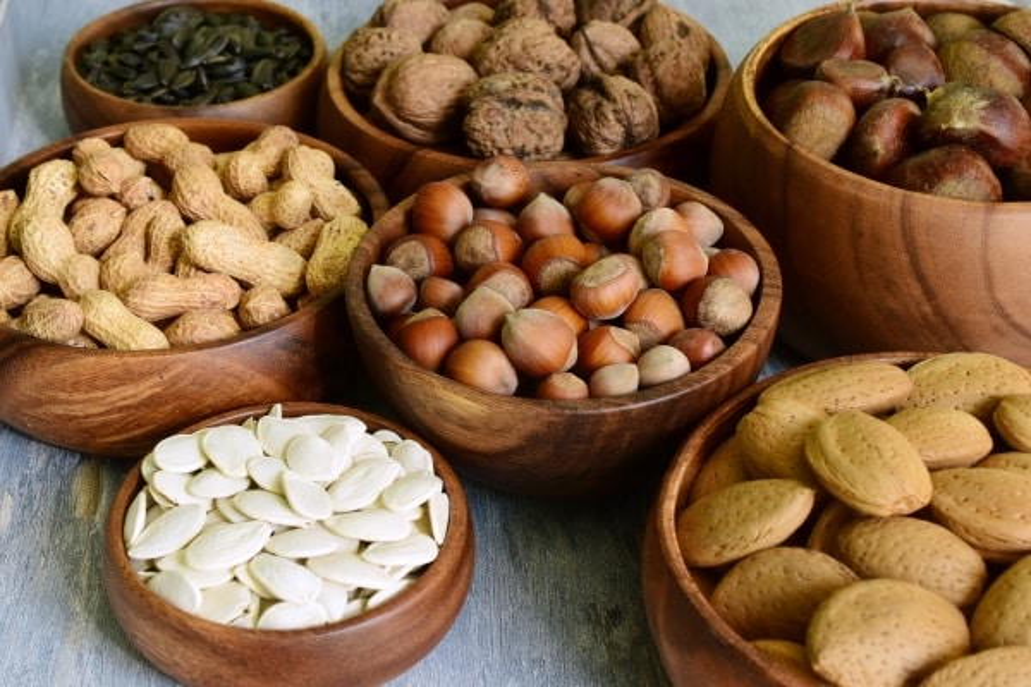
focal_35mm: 60
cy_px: 344
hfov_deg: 33.4
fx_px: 1718
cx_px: 516
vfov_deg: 22.6
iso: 100
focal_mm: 40
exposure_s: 1/3
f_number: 8
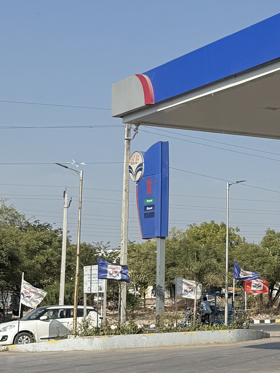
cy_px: 232
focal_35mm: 86
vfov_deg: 22.7
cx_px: 465
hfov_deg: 15.3
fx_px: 927
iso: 80
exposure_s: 1/5714
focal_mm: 6.76
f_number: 1.78
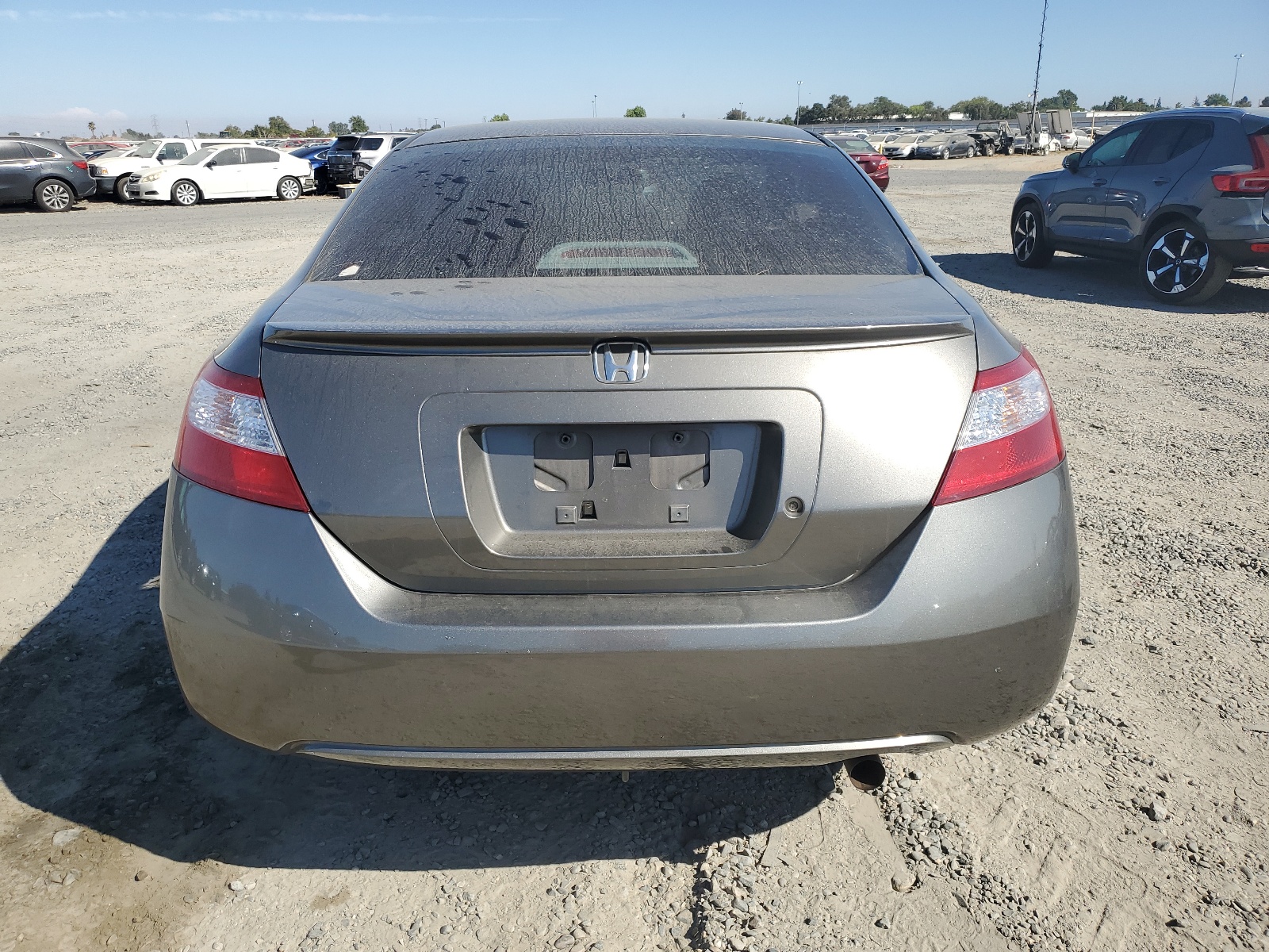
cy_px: 476
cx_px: 634
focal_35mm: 26
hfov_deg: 67.3
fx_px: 953
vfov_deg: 53.1
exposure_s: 1/3333
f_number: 1.5
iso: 50
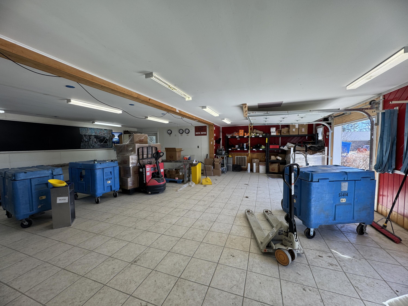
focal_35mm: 14
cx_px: 204
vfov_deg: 85.7
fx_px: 165
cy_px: 153
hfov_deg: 102.1
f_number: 2.2
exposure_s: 1/162
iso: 40
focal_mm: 2.22
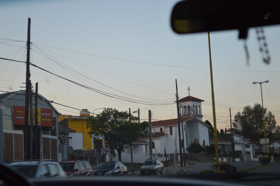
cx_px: 140
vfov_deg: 16.5
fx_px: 641
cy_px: 93
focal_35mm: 82
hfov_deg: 24.6
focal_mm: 55
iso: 320
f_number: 5.6
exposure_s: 1/125
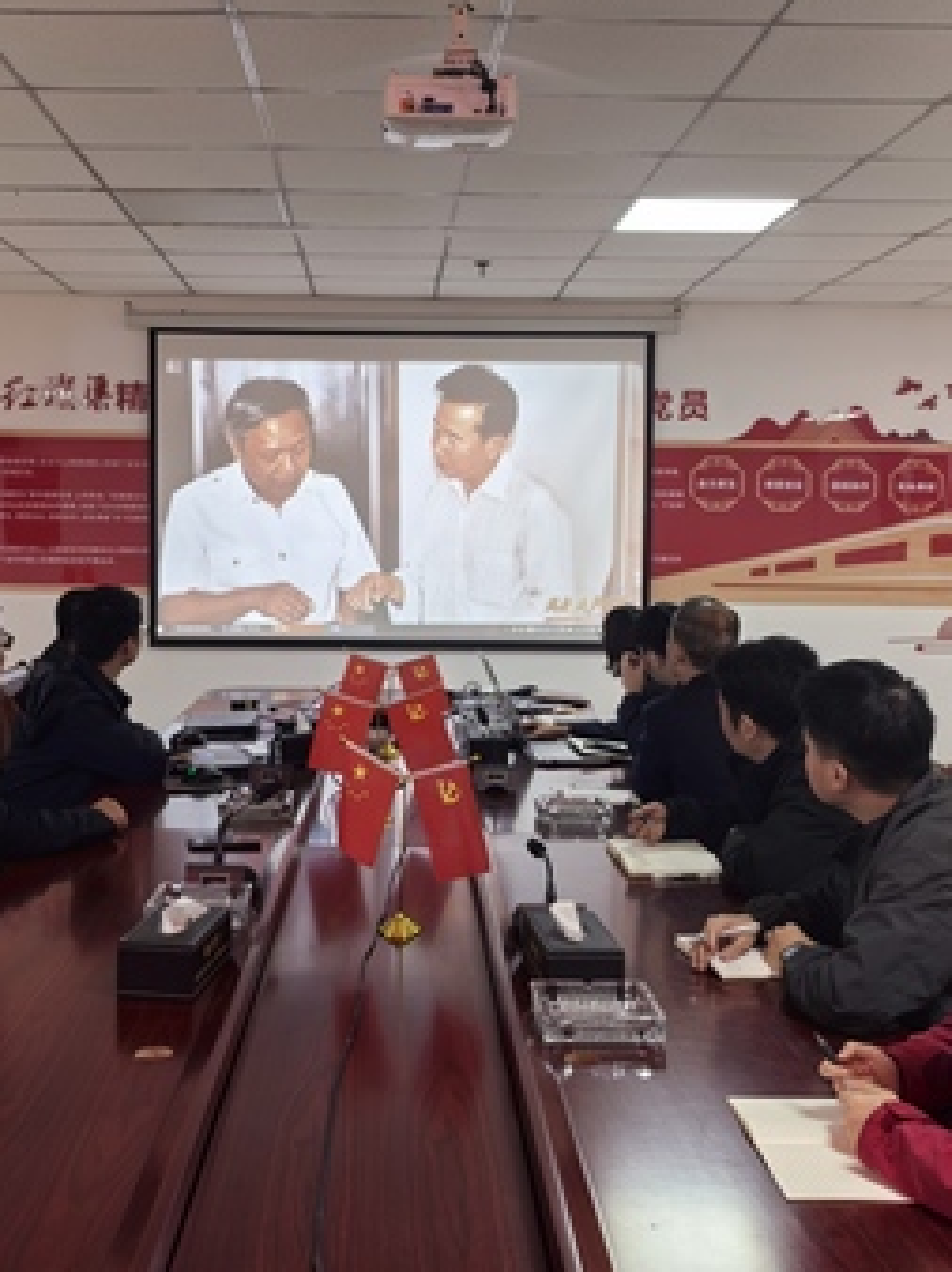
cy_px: 593
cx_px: 391
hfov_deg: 35.8
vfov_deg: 46.8
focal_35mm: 40
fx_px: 1469
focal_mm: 5.72
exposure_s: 1/60
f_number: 2
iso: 100
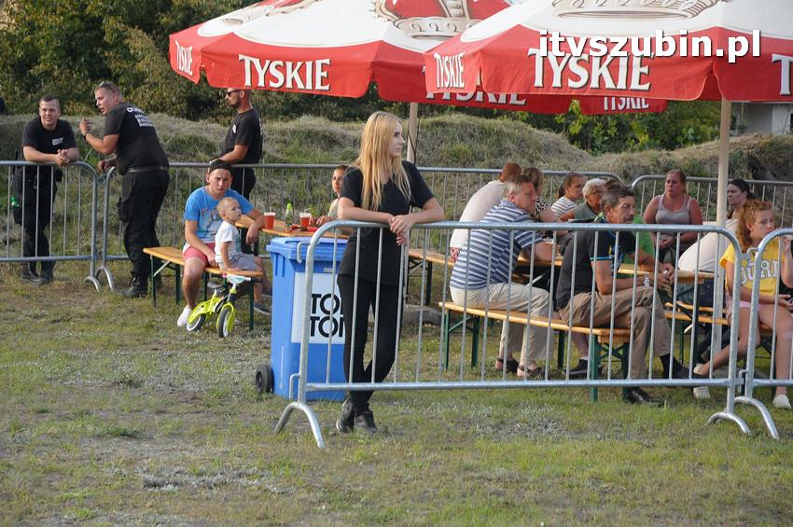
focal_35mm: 105
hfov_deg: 19.5
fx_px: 2311
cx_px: 396
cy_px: 264
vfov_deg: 13.0
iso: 1250
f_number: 6.3
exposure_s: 1/640
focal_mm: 70
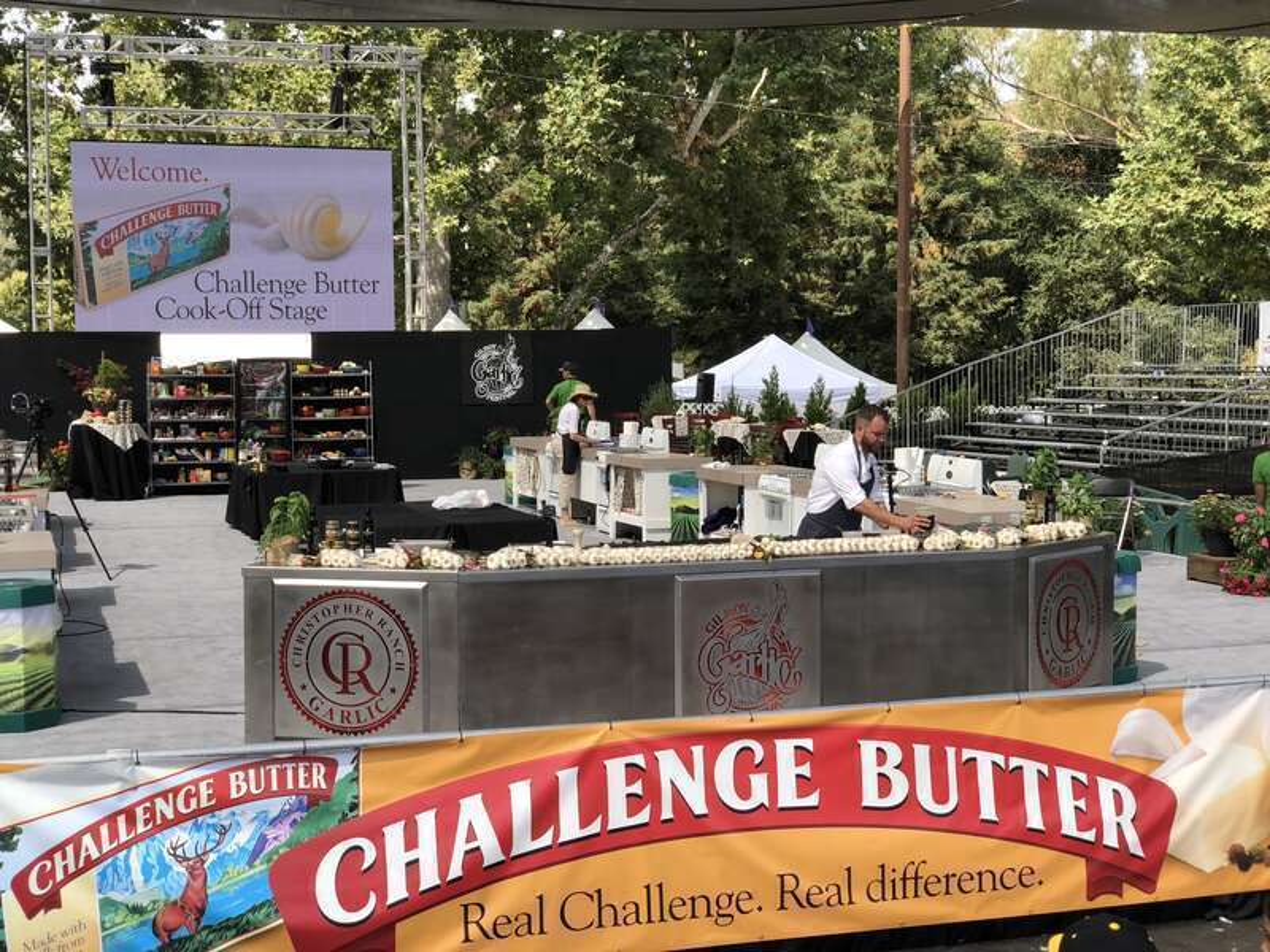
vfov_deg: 28.0
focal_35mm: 52
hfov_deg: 36.8
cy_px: 476
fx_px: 1908
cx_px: 635
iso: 20
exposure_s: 1/362
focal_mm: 6
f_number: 2.4
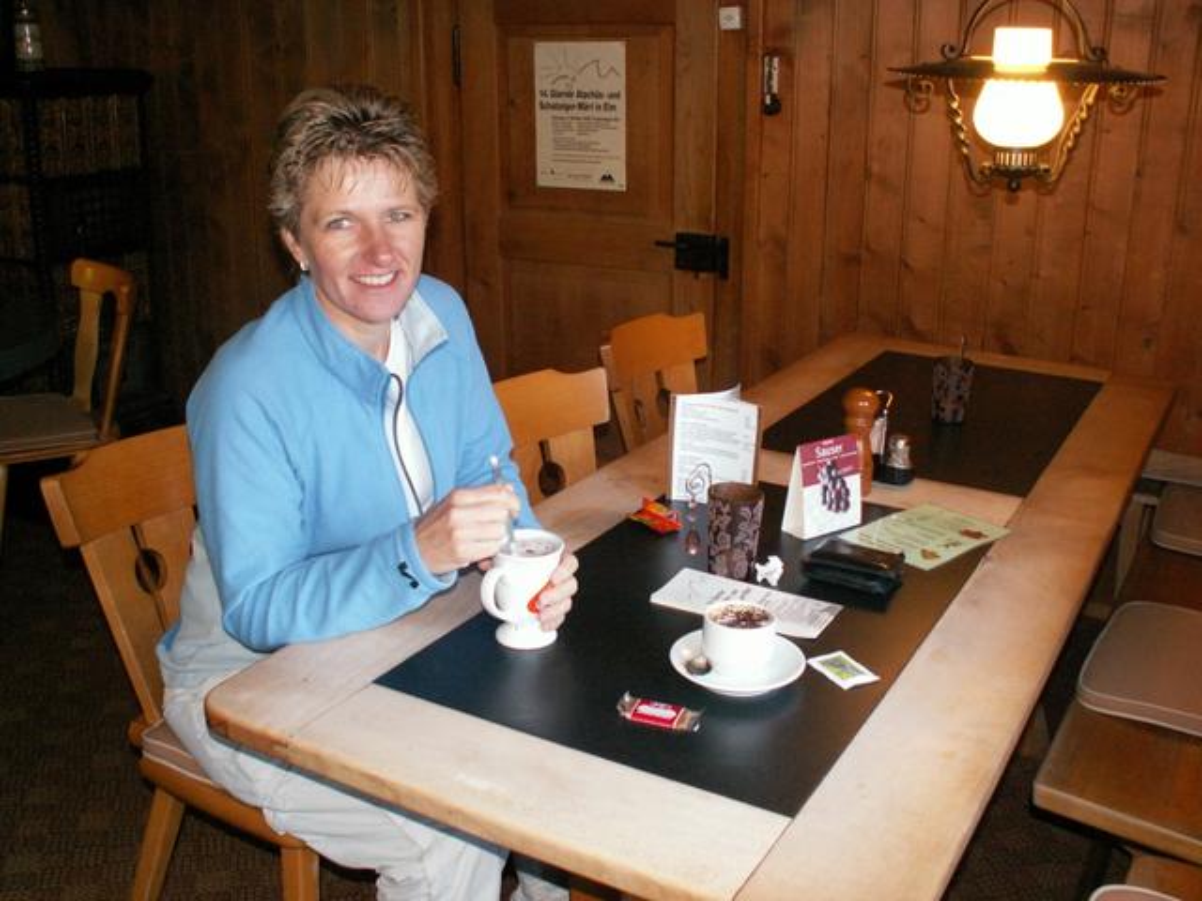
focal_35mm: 35
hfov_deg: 52.6
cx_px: 601
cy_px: 450
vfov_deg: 40.7
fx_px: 1215
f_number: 2.8
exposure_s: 1/25
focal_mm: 5.86
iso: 160
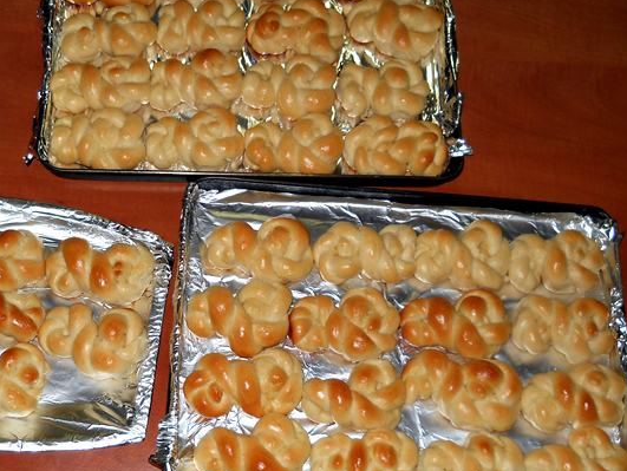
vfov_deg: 27.0
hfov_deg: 35.3
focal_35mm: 54
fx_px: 979
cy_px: 267
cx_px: 223
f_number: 3.1
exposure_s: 1/30
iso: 80
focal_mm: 6.72
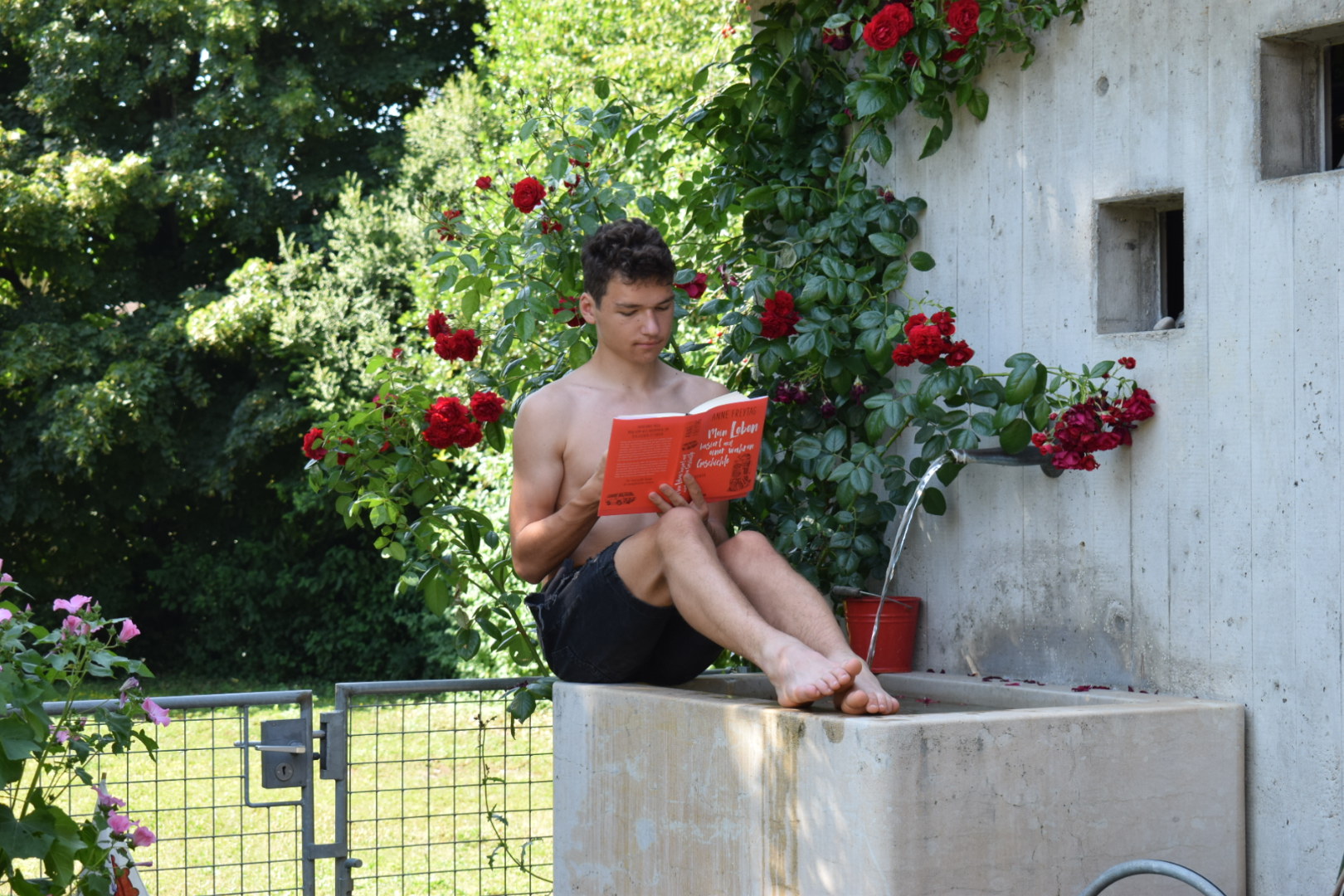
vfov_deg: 18.9
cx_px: 672
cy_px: 448
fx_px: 2688
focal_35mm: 72
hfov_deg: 28.1
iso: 400
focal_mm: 48
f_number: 7.1
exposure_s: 1/200
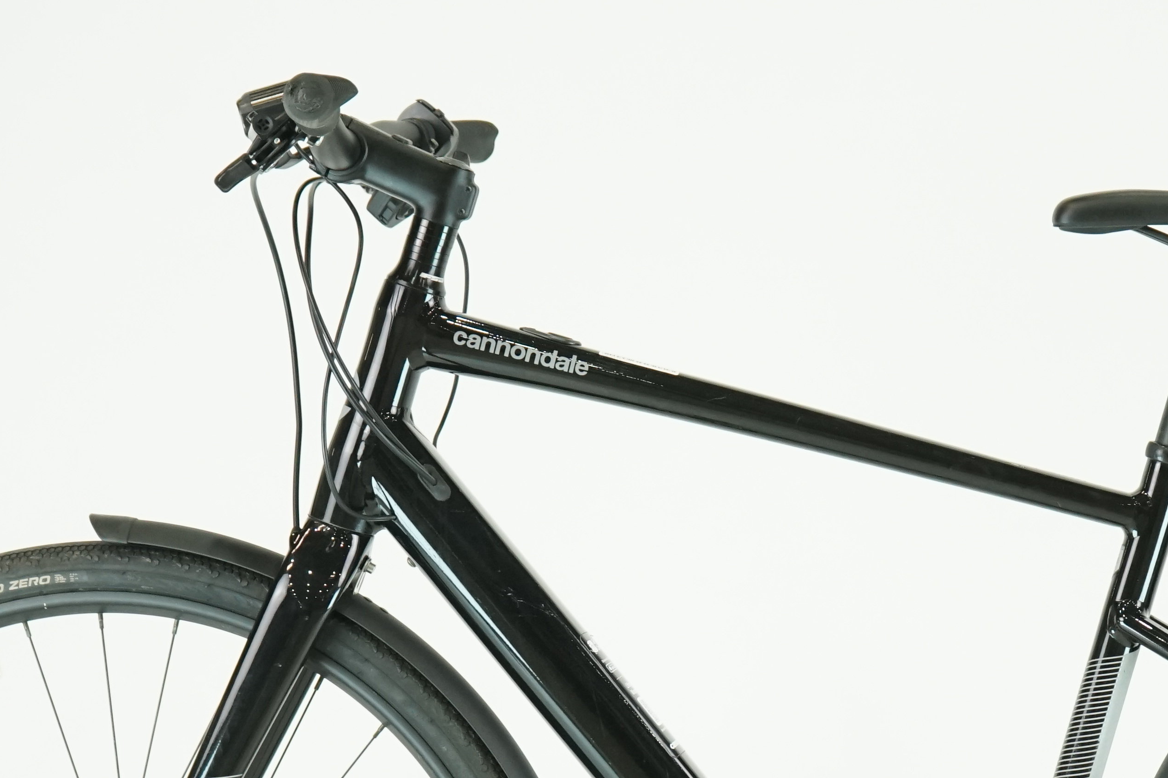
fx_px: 3925
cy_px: 641
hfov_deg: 16.9
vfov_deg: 11.3
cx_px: 844
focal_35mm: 121
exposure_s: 1/200
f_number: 5.6
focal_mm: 51
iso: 1600
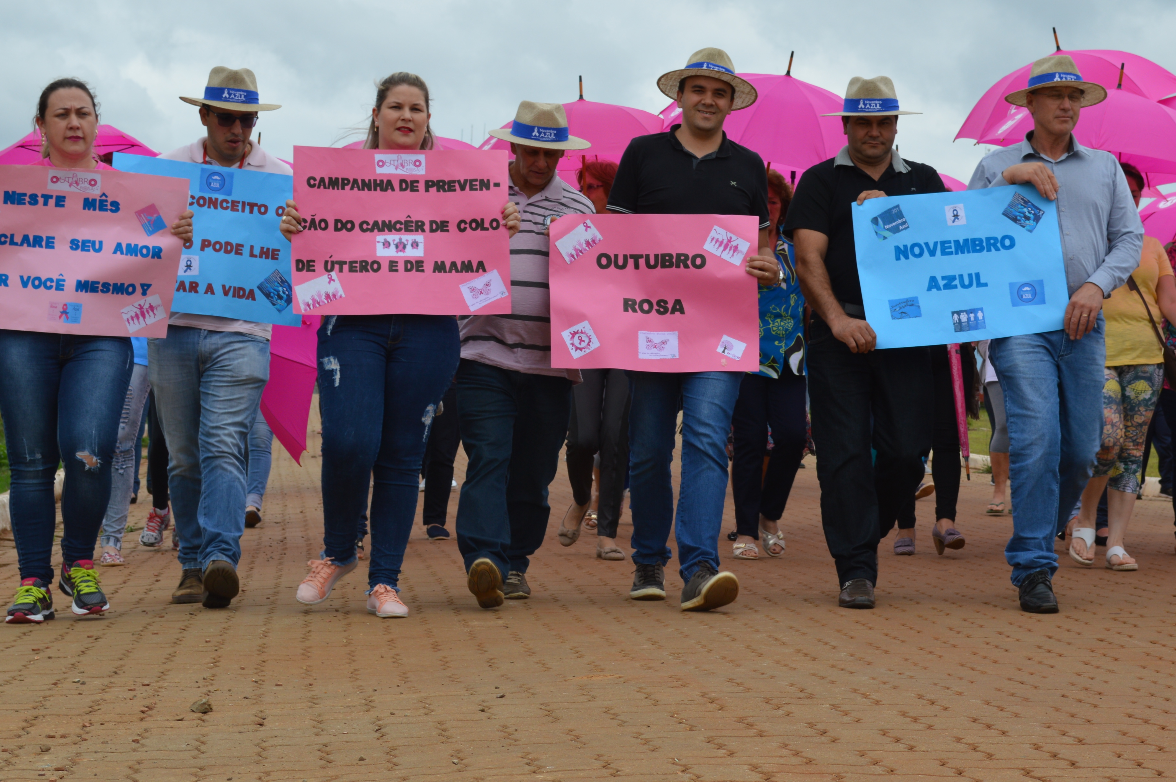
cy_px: 341
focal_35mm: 85
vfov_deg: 16.0
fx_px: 2774
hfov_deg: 23.9
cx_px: 688
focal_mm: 40
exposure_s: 1/250
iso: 100
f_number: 8
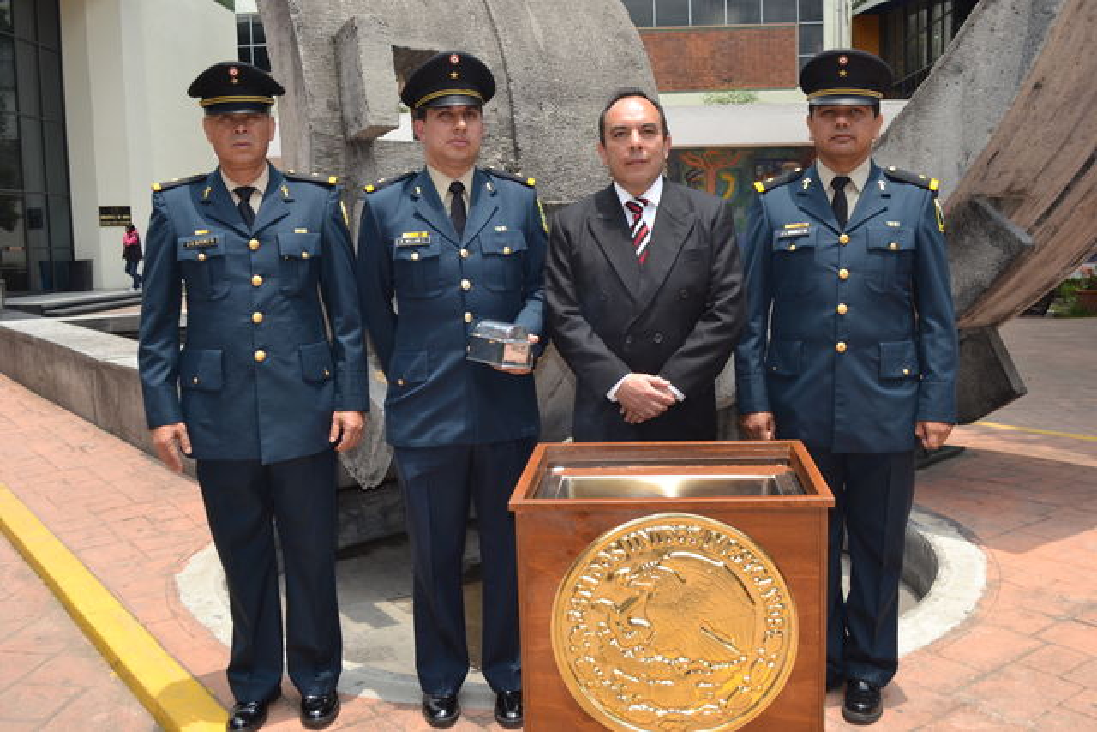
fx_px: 1006
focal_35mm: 33
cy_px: 366
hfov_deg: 57.2
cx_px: 548
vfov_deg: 40.0
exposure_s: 1/200
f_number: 6.3
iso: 100
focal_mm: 22
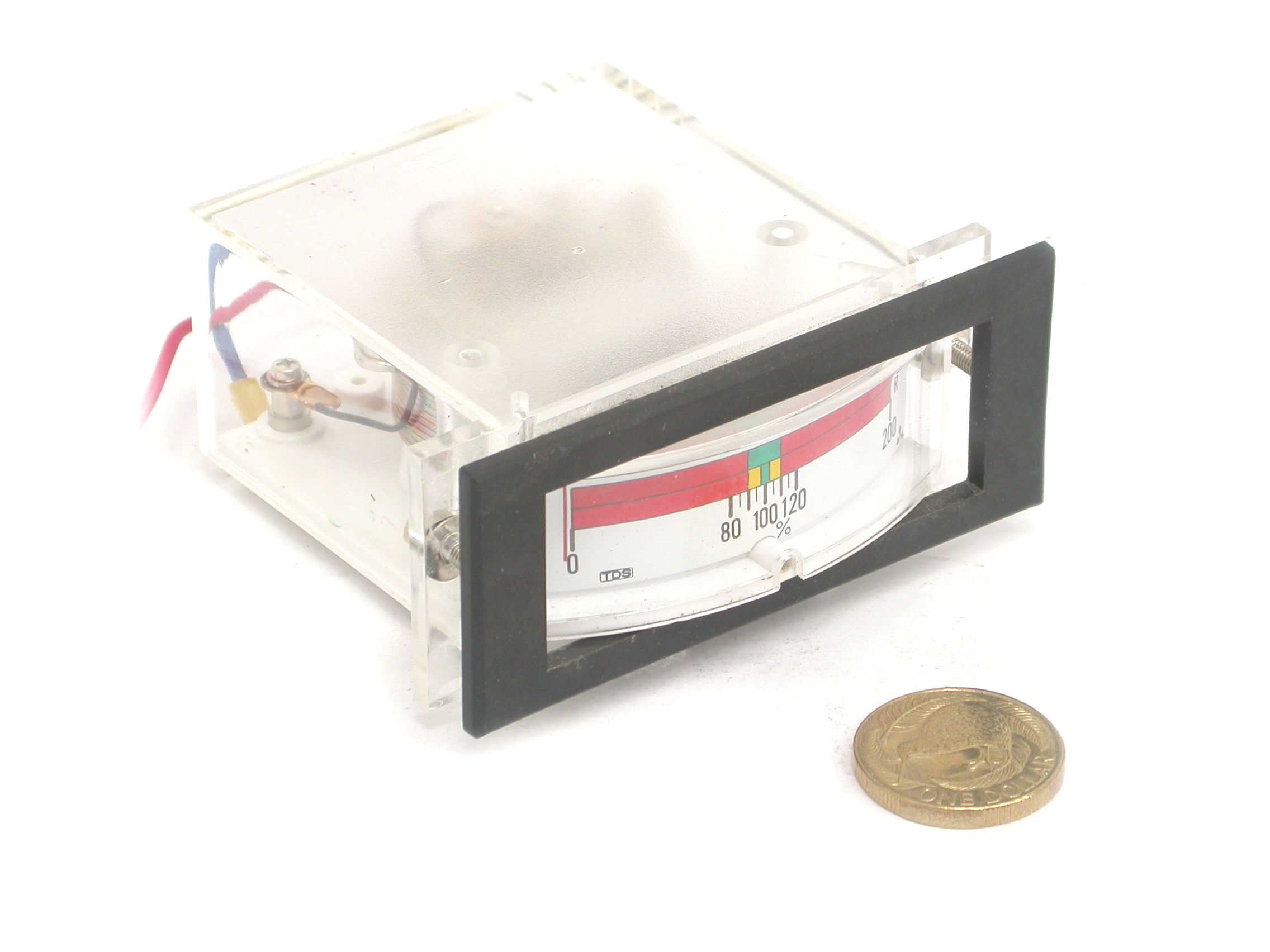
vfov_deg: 9.6
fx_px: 5650
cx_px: 635
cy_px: 476
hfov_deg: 12.8
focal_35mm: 154
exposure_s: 1/8.5
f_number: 5.1
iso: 100
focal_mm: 32
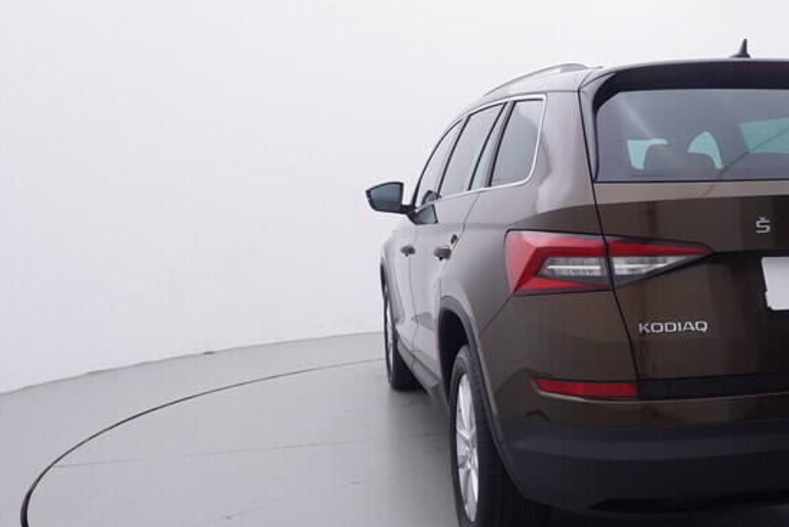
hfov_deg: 45.0
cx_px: 583
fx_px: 920
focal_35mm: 42
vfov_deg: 32.0
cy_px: 300
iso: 200
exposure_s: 1/80
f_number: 5
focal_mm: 15
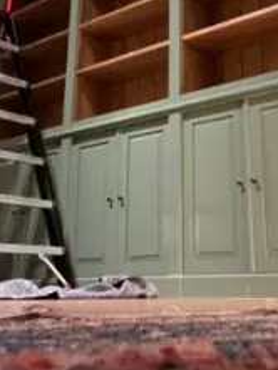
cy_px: 59
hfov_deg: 25.2
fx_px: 620
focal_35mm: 58
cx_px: 172
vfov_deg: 32.1
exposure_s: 1/17
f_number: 2.2
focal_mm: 2.71
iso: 640
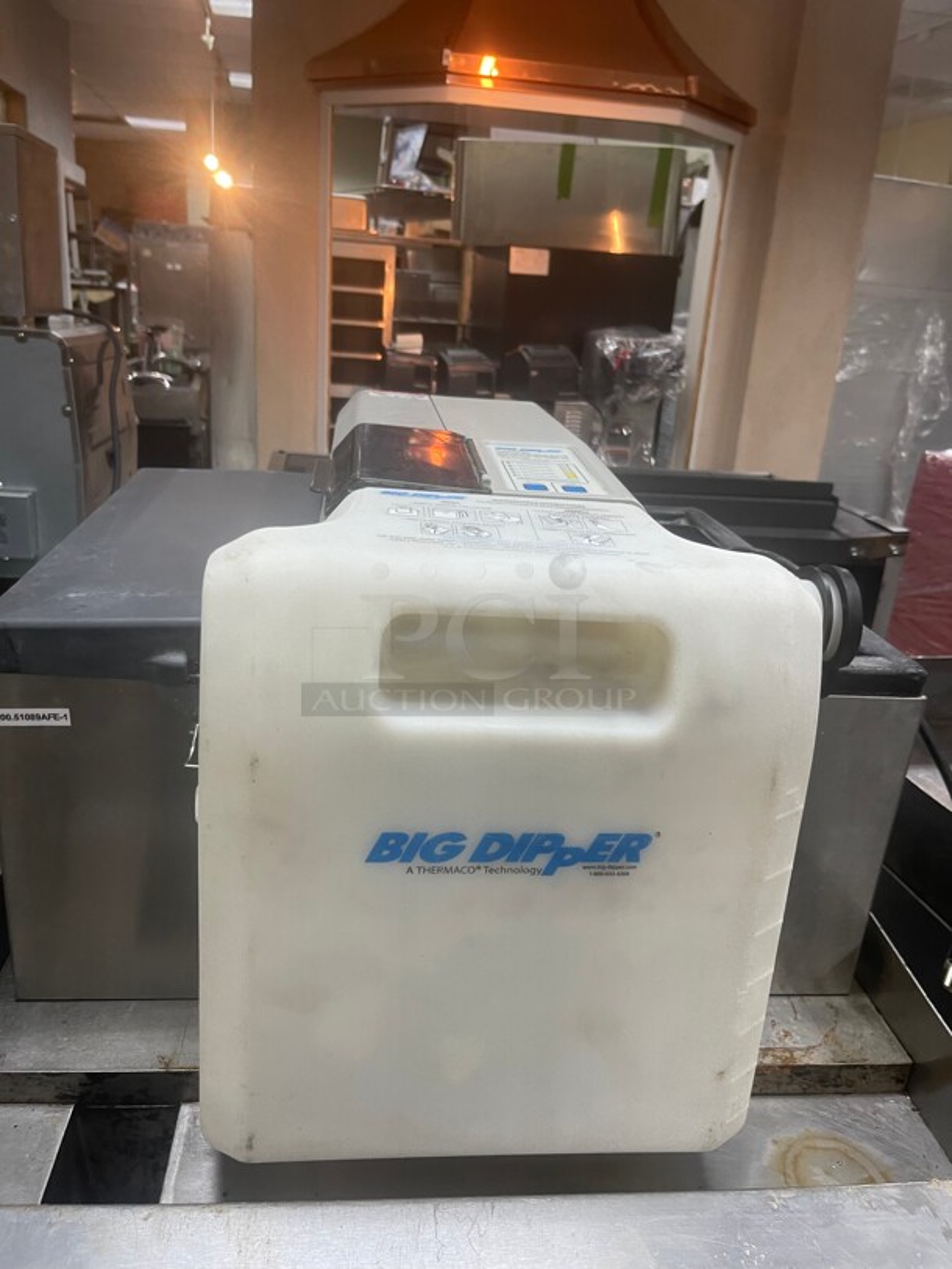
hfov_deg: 53.1
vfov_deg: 67.3
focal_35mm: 26
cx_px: 476
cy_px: 634
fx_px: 953
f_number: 1.6
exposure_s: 1/60
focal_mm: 5.1
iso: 100
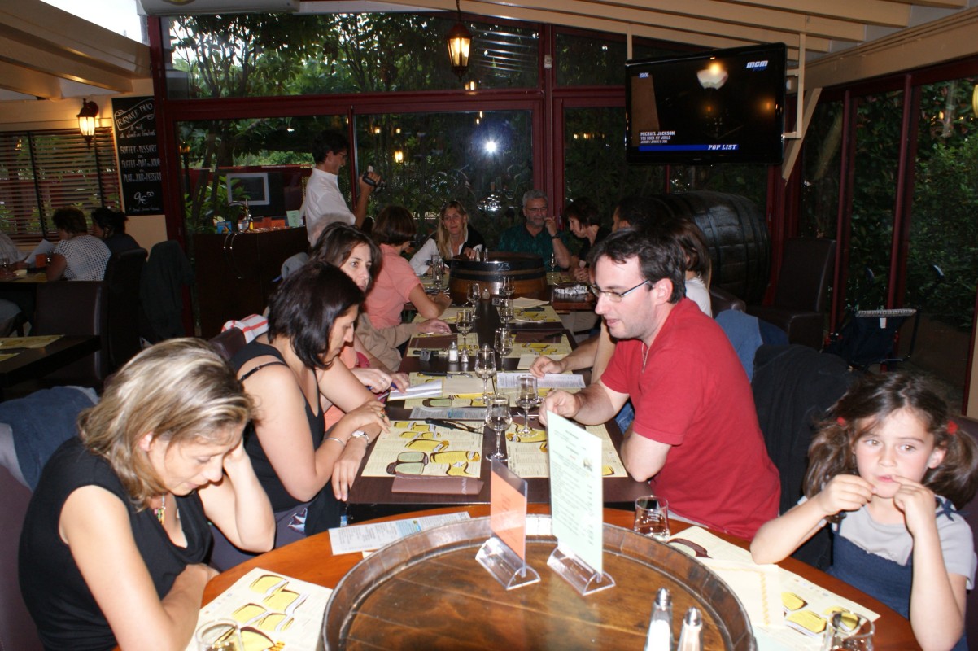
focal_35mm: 30
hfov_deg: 62.0
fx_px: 815
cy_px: 326
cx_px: 489
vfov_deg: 43.6
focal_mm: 20
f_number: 5.6
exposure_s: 1/60
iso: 400
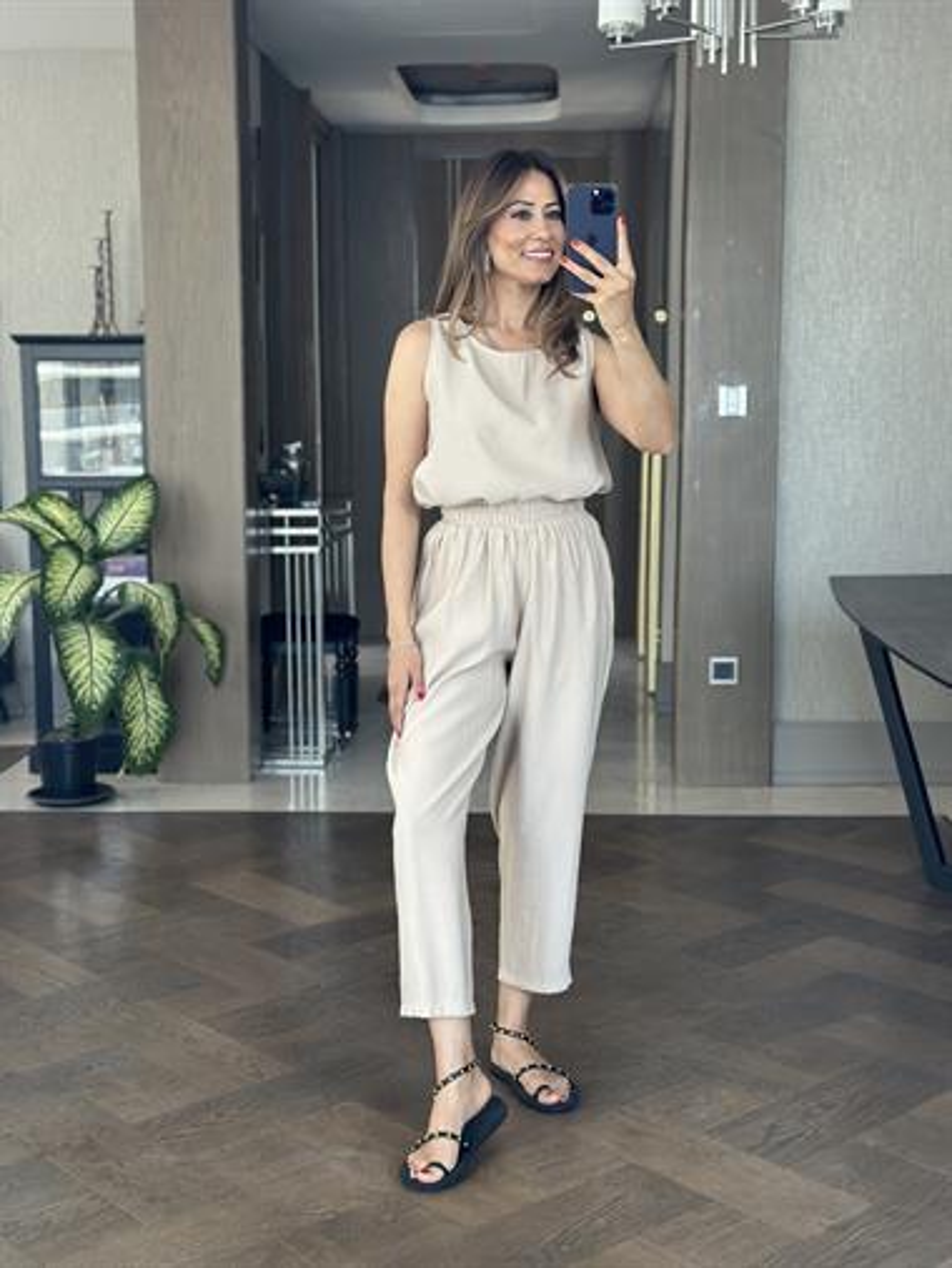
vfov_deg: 39.6
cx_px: 476
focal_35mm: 48
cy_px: 634
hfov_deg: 30.3
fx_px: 1759
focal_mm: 6.86
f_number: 1.78
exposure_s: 1/121
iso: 125
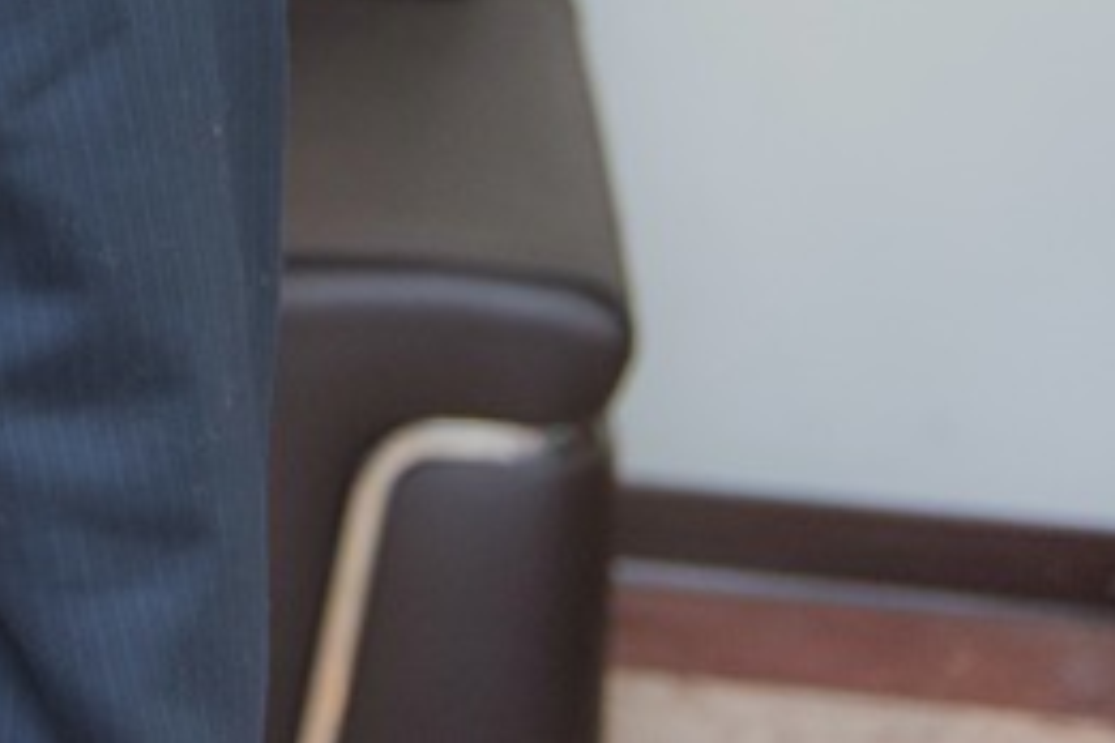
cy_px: -713
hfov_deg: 12.9
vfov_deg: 8.7
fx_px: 4615
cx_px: -696
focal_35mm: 149
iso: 1600
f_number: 3.2
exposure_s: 1/200
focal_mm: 38
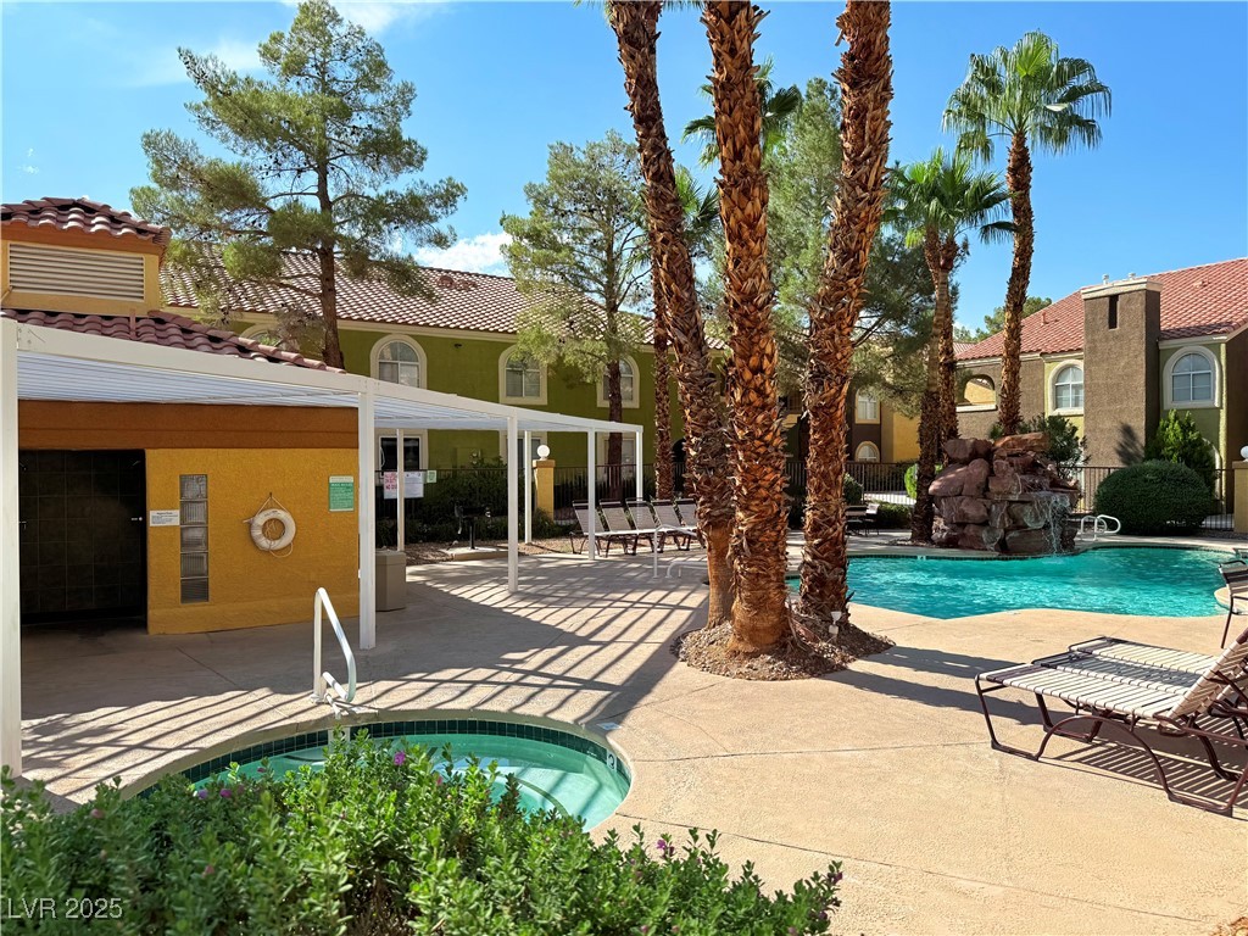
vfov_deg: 56.8
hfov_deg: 71.6
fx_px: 865
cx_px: 624
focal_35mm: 24
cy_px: 468
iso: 80
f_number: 1.78
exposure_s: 1/3584
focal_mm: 6.76
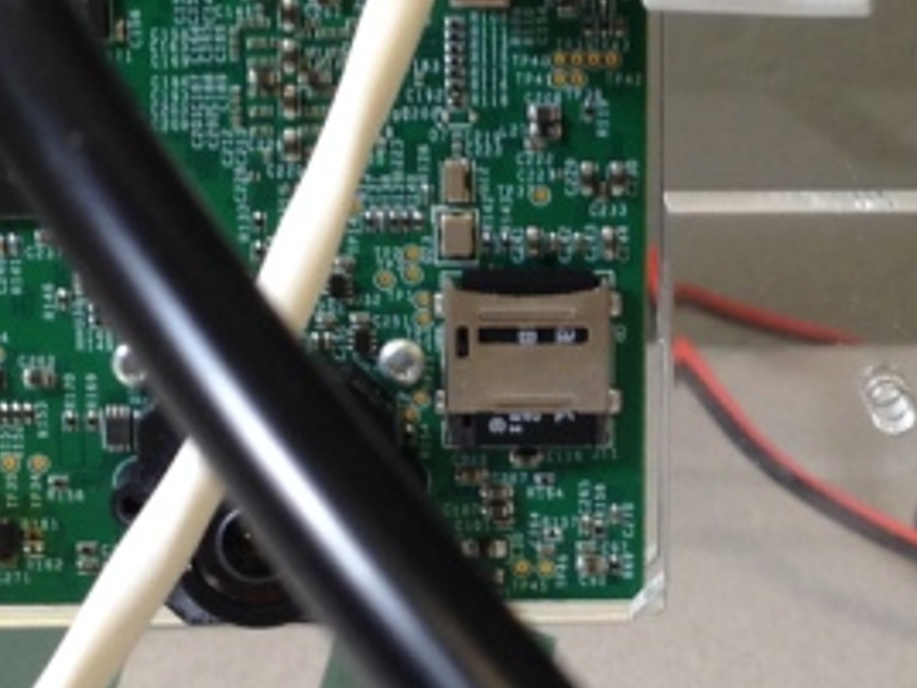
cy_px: 438
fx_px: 3338
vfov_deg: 11.8
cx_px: 664
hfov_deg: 15.6
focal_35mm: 126
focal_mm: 4.12
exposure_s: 1/24
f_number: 2.4
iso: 50
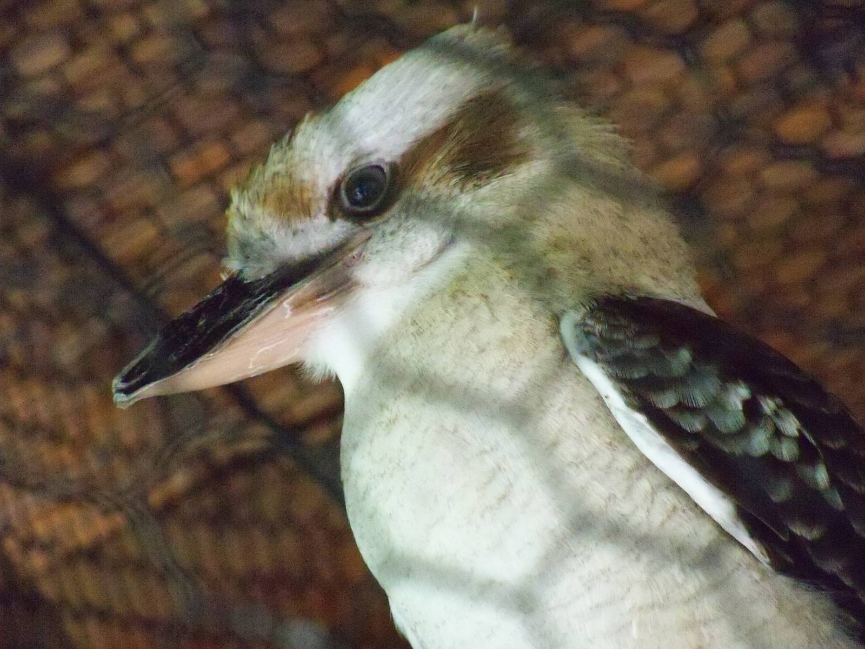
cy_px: 324
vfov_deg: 6.0
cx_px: 432
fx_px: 6172
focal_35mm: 247
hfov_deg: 8.0
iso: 1600
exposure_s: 1/80
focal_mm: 43.8
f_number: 4.4
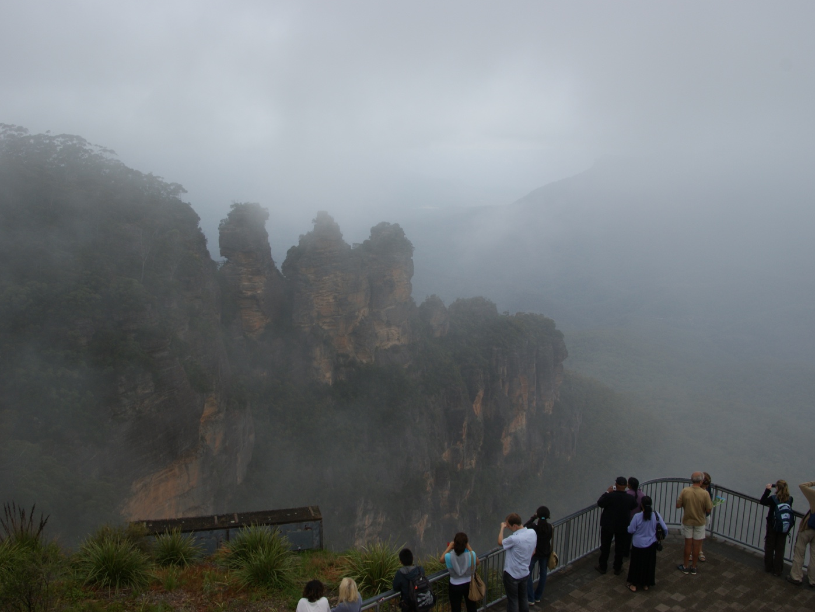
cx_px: 387
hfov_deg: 55.3
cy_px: 304
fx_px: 777
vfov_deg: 43.0
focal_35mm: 33
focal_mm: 20
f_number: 10
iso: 100
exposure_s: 1/100
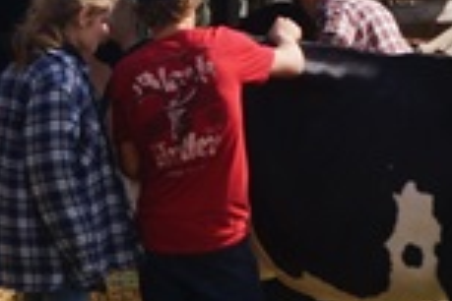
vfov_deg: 6.2
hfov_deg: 9.3
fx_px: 2775
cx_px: 62
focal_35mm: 221
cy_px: -24
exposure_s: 1/160
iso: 100
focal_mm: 22
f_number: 10
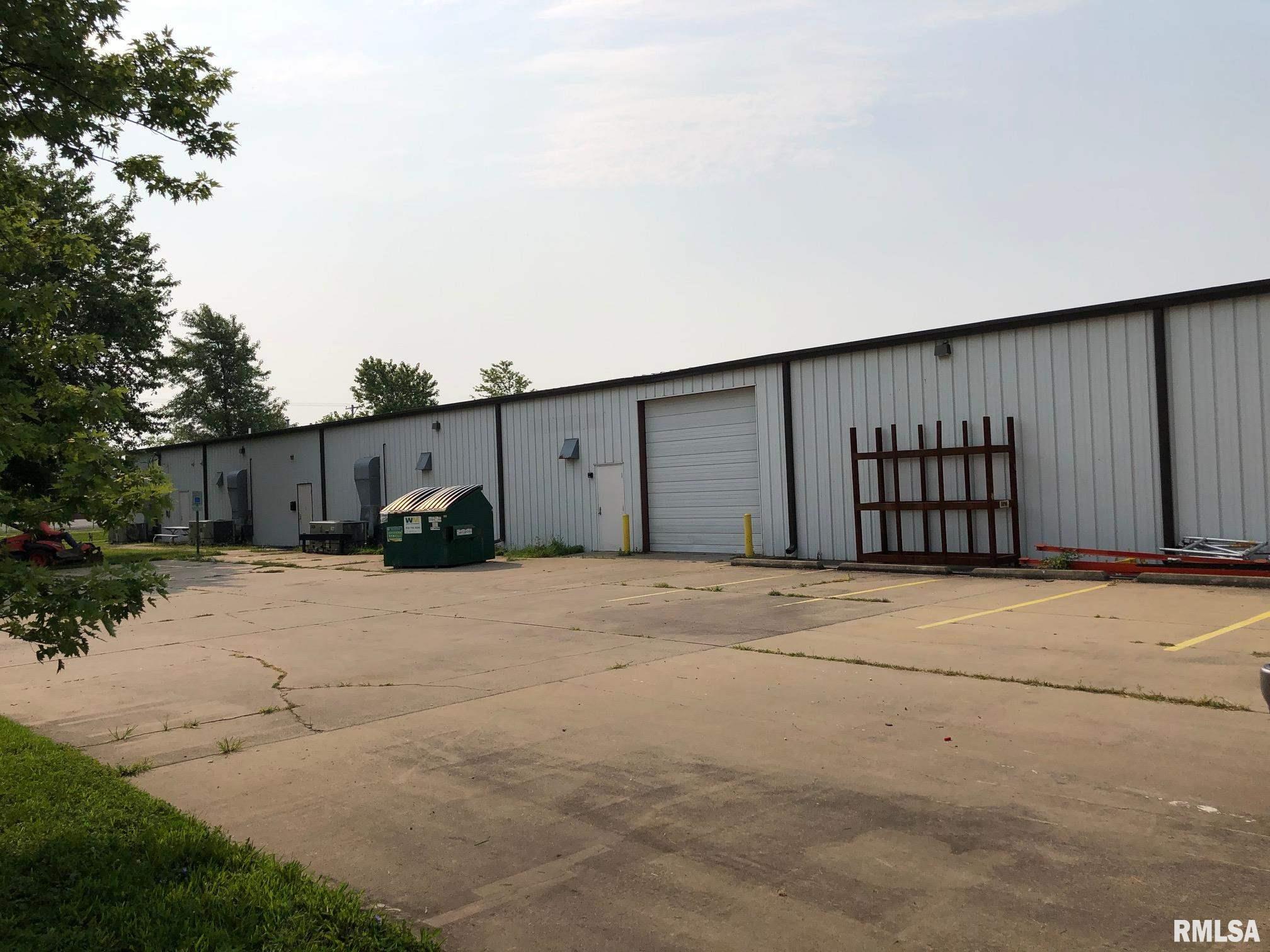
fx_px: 1027
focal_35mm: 28
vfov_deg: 49.7
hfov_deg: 63.4
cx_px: 635
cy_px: 476
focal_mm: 4
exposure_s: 1/6098
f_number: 1.8
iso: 25
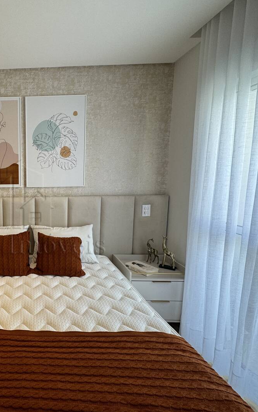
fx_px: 225
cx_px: 22
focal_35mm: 20
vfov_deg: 85.0
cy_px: 206
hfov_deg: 52.0
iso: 80
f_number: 2.2
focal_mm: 2.22
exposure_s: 1/120
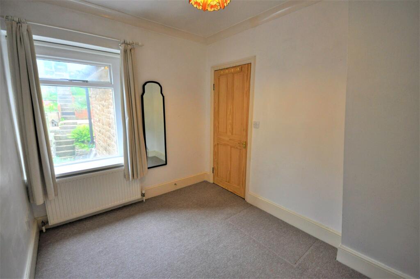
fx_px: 175
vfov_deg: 77.2
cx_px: 210
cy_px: 140
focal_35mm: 15
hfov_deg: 100.5
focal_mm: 10
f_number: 4
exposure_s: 1/50
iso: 800
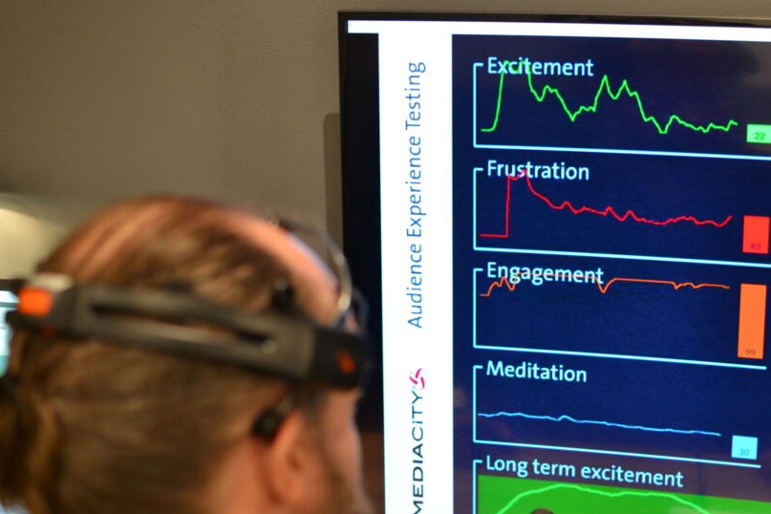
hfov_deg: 30.2
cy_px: 312
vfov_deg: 20.4
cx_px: 446
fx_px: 1427
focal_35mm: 67
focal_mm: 35
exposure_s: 1/60
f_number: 3.2
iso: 400
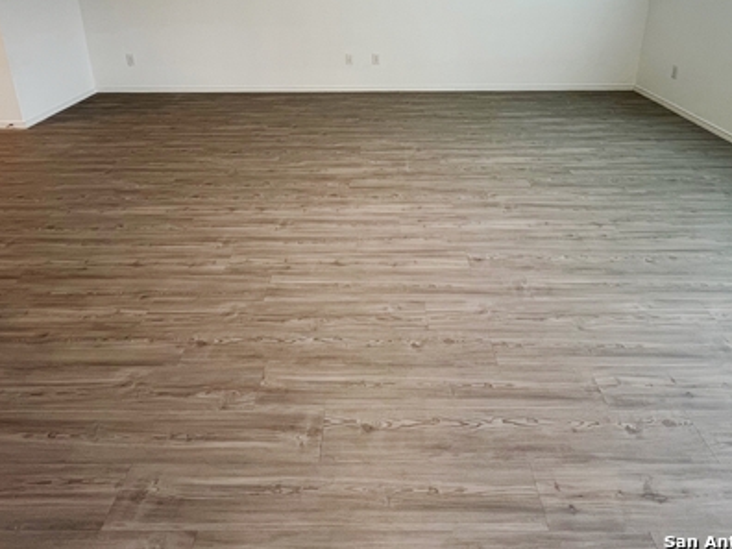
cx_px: 373
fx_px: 444
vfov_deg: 58.5
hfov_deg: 79.0
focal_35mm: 21
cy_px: 109
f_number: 1.8
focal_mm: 1.57
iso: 160
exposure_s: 1/60
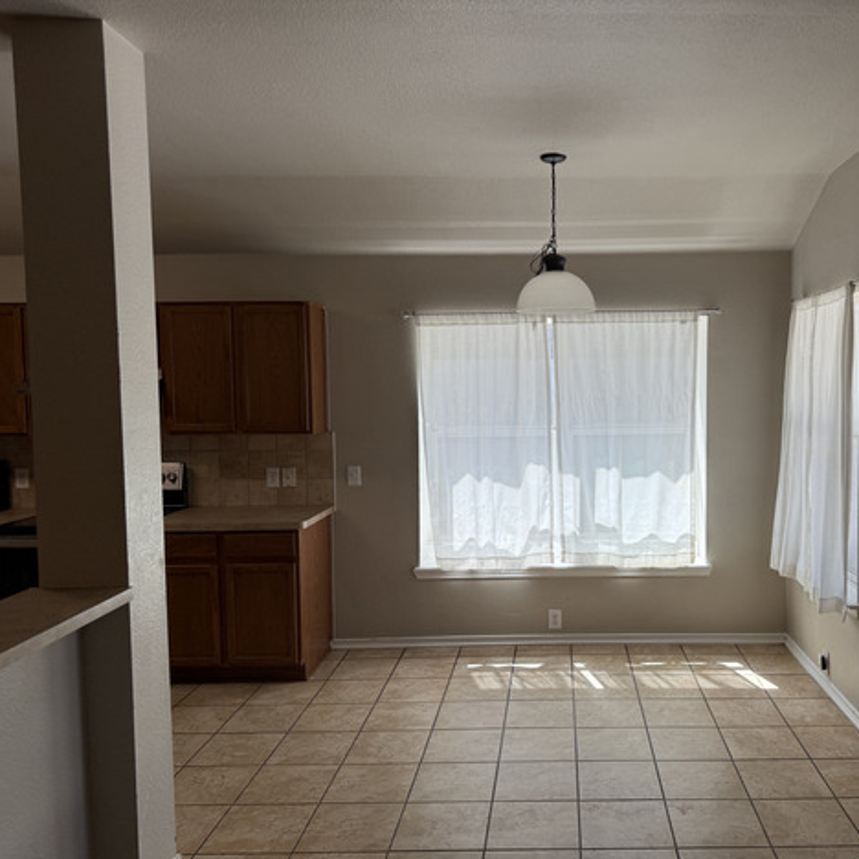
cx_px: 571
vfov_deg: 55.6
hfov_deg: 54.5
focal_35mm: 29
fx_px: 814
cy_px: 435
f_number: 1.78
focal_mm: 6.76
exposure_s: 1/401
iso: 100
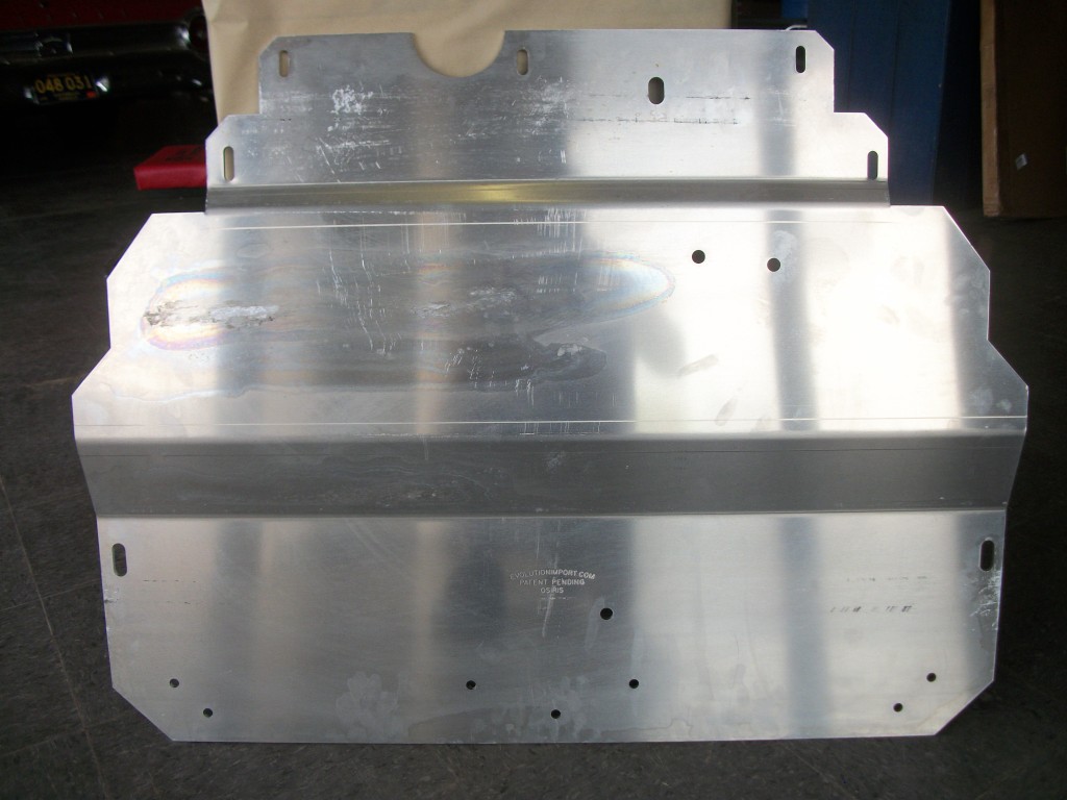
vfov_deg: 44.2
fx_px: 986
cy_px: 400
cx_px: 534
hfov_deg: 56.8
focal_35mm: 32
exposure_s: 1/200
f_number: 2.9
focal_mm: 5.7
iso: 80
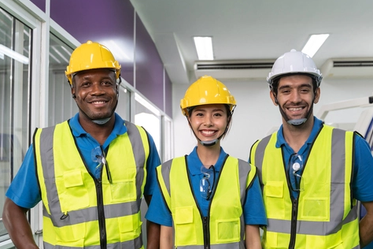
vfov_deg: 35.0
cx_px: 205
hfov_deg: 50.6
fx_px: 394
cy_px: 147
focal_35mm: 38
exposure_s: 1/125
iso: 500
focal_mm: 30
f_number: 3.5
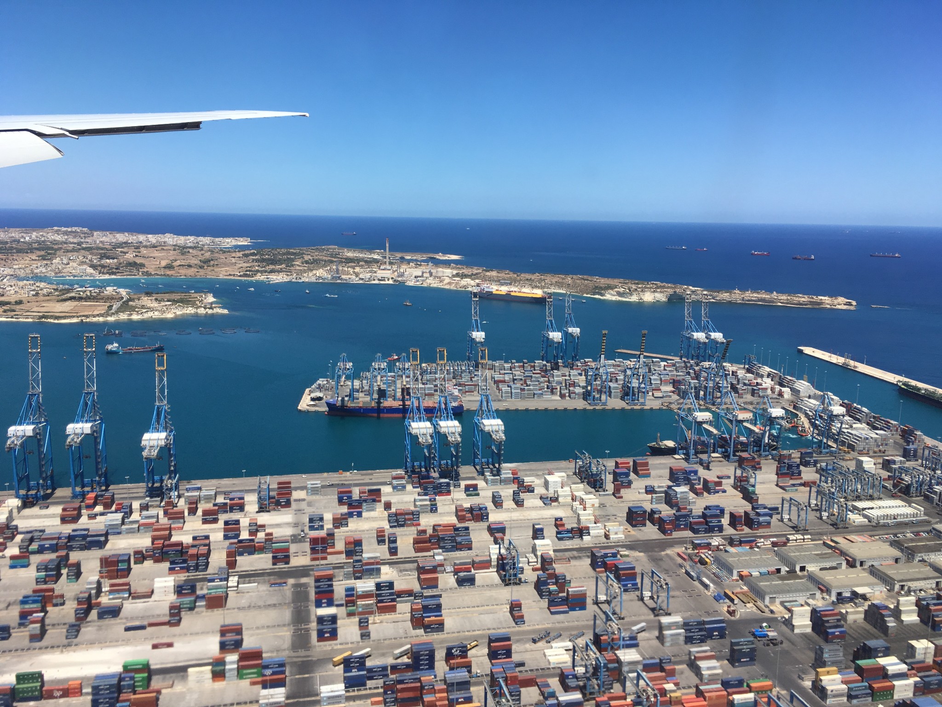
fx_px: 789
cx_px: 471
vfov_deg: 48.2
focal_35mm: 29
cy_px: 354
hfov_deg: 61.7
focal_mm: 4.15
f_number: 2.2
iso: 25
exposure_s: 1/1131
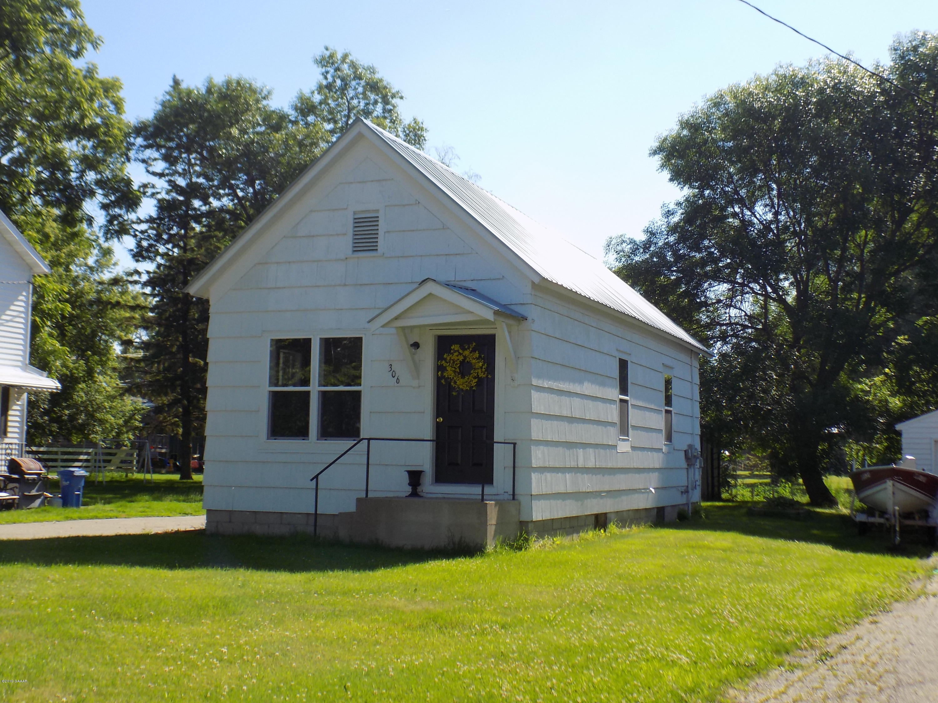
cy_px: 352
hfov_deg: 41.2
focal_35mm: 46
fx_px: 1246
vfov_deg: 31.5
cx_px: 469
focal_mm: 8.1
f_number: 3.7
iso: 80
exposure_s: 1/500
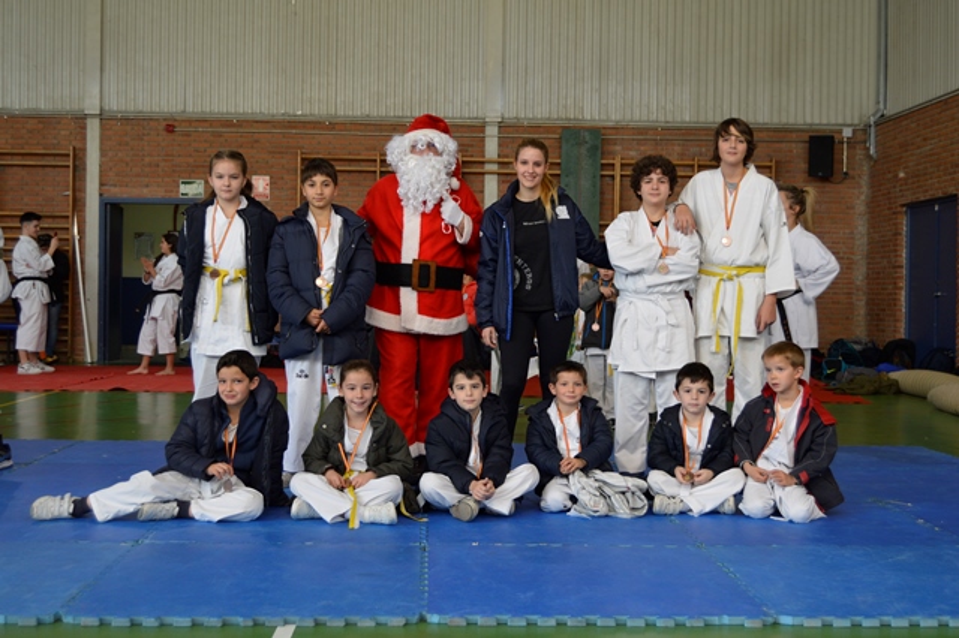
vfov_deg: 28.9
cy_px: 319
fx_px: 1238
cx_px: 480
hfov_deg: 42.3
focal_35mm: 46
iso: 400
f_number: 5
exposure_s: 1/100
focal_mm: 31
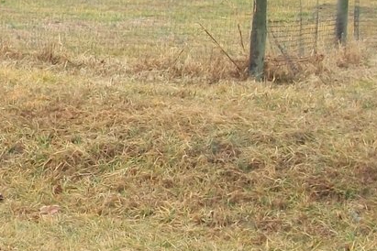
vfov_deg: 8.5
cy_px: 19
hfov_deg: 12.3
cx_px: -150
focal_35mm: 161
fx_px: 1686
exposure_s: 1/250
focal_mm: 7.1
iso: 80
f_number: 3.2
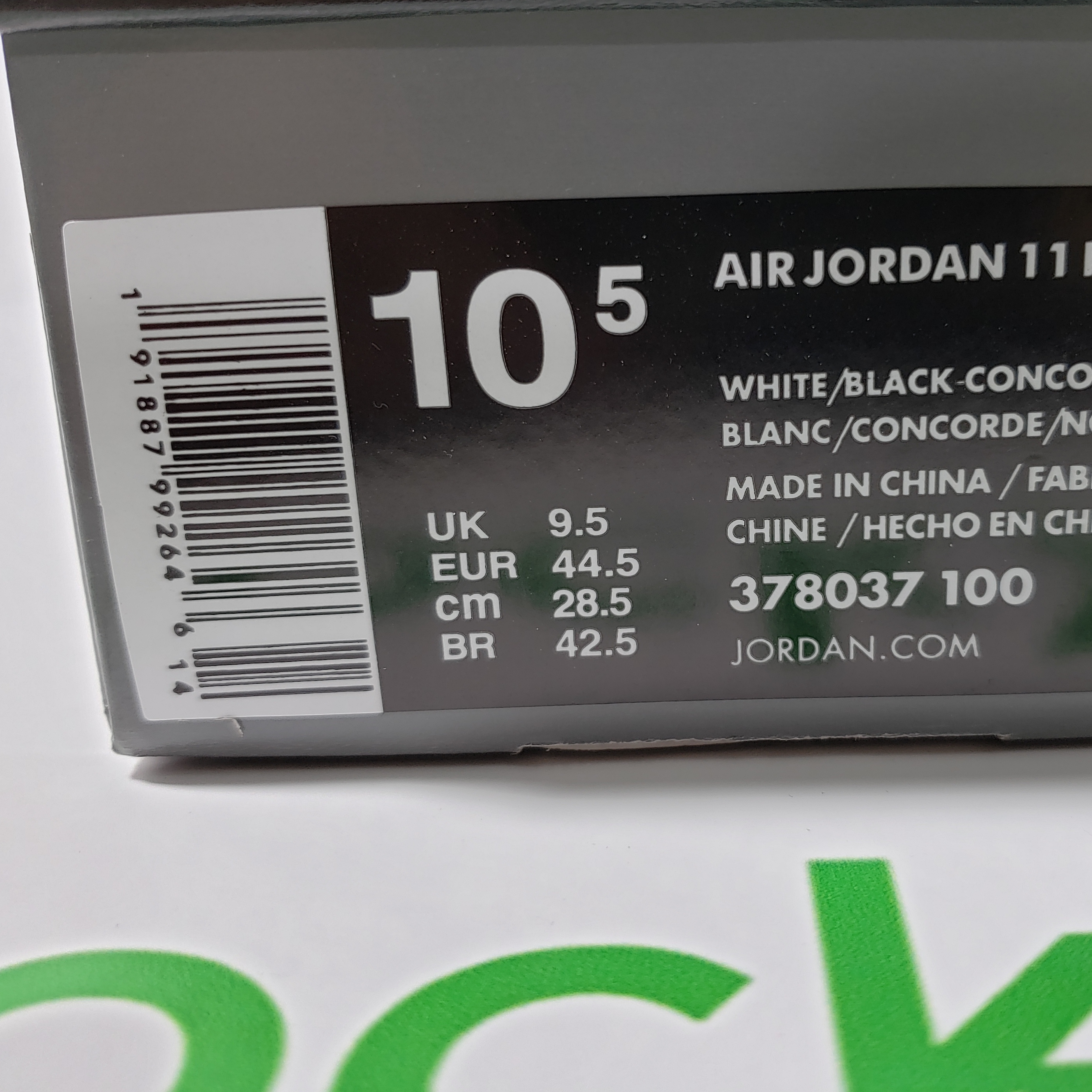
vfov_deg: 49.7
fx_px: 1178
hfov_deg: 49.2
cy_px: 508
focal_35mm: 33
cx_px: 696
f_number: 1.5
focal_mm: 4.3
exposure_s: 1/138
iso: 50
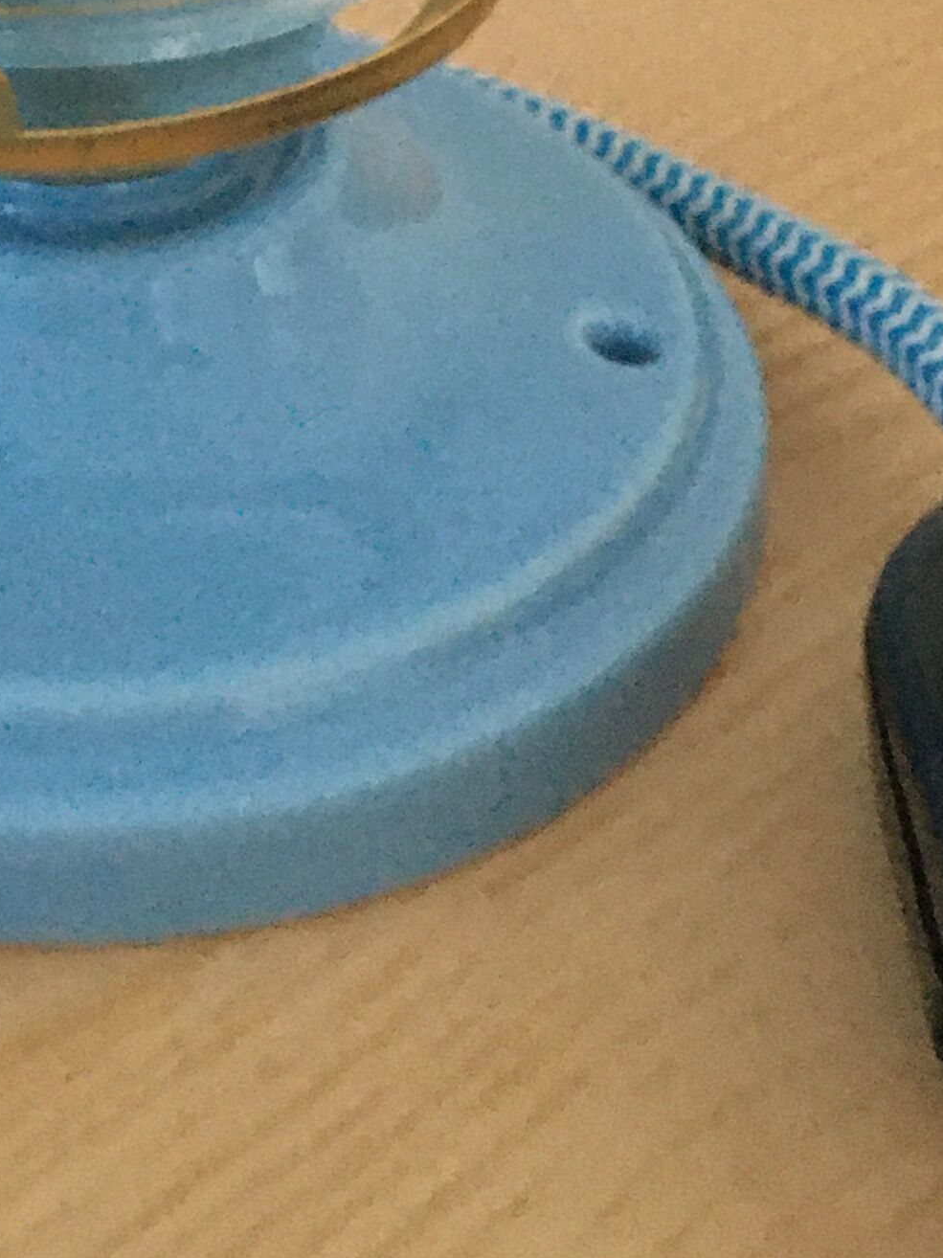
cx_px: 330
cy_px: -311
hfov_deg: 16.6
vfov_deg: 20.4
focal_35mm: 89
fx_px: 3234
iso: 250
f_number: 2.2
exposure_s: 1/17
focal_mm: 4.15
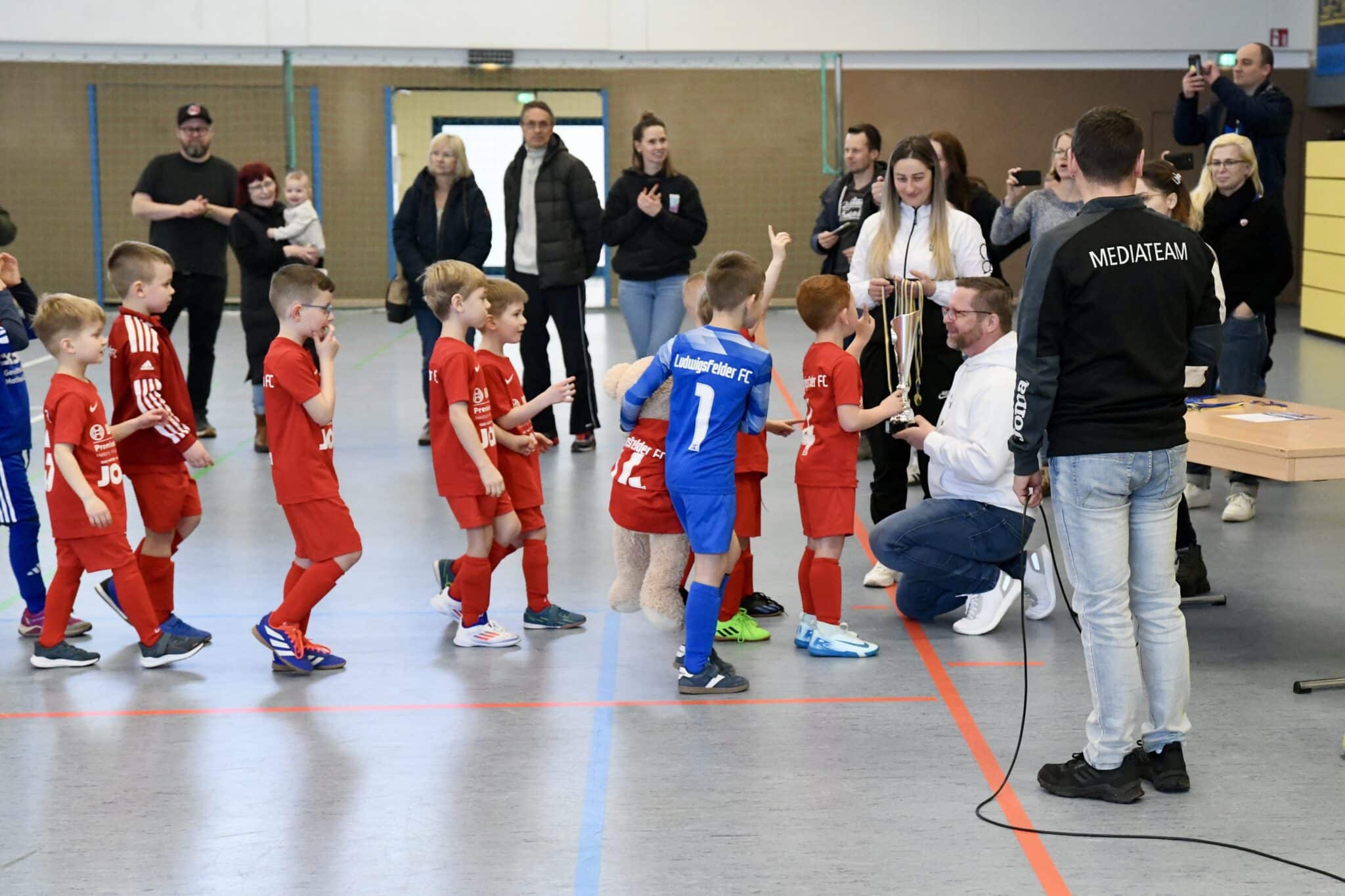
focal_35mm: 55
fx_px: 2055
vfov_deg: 24.6
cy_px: 448
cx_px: 672
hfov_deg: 36.2
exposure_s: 1/640
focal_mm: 55
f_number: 4
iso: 8000
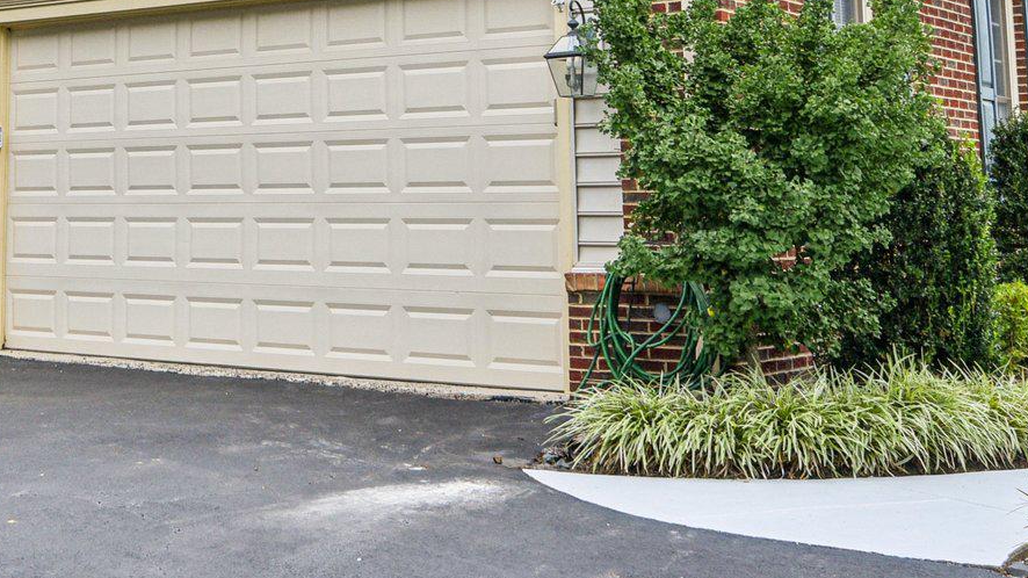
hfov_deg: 32.4
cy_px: -60
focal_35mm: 63
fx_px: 1717
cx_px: 207
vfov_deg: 18.4
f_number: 8
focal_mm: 26
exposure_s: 1/800
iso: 400
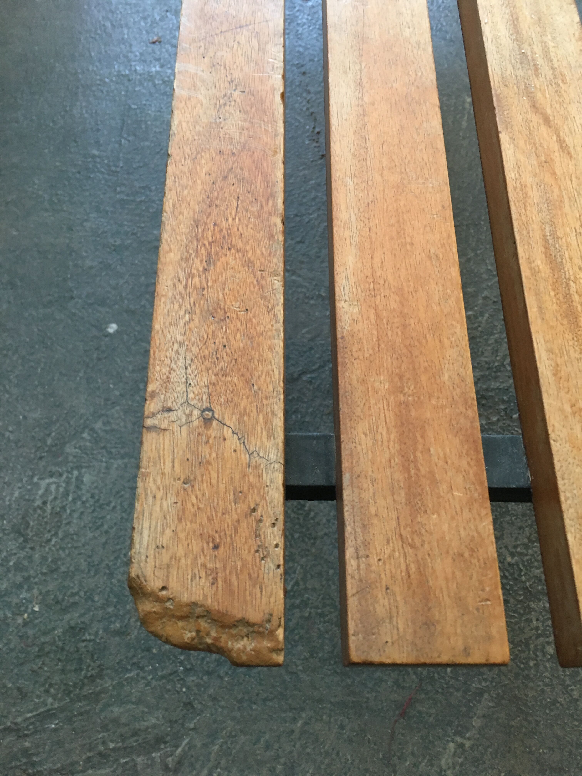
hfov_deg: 48.2
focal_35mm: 29
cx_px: 291
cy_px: 388
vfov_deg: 61.7
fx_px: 650
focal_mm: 4.15
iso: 125
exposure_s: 1/33
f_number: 2.2
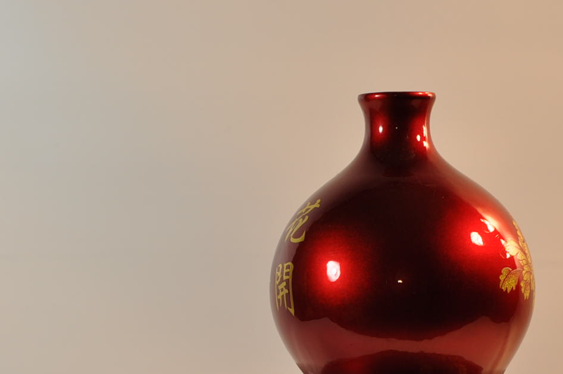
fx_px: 2655
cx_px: 395
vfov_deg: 8.0
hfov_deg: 12.1
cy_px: 410
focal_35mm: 170
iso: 200
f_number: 4
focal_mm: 50
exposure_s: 1/60
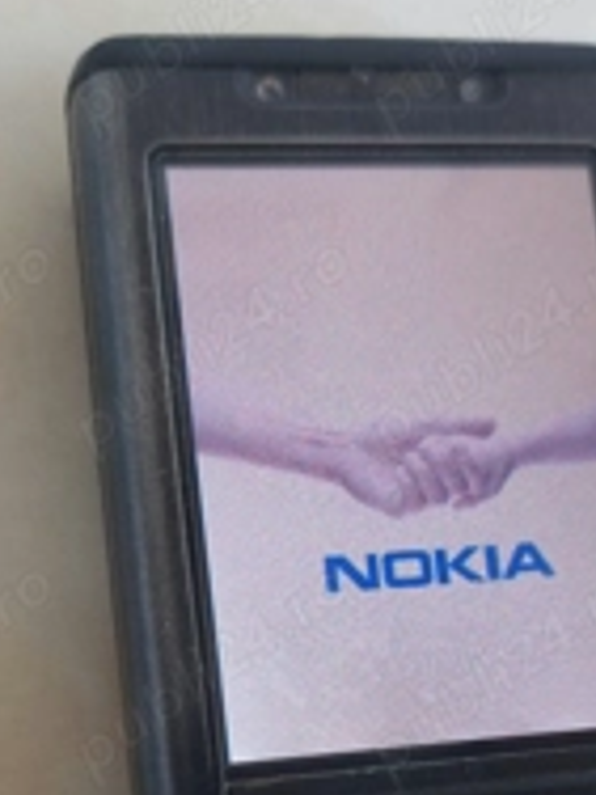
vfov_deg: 35.0
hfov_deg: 28.5
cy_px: 740
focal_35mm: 51
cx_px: 359
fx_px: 1171
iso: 100
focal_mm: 5.23
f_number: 1.8
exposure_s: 1/60.2
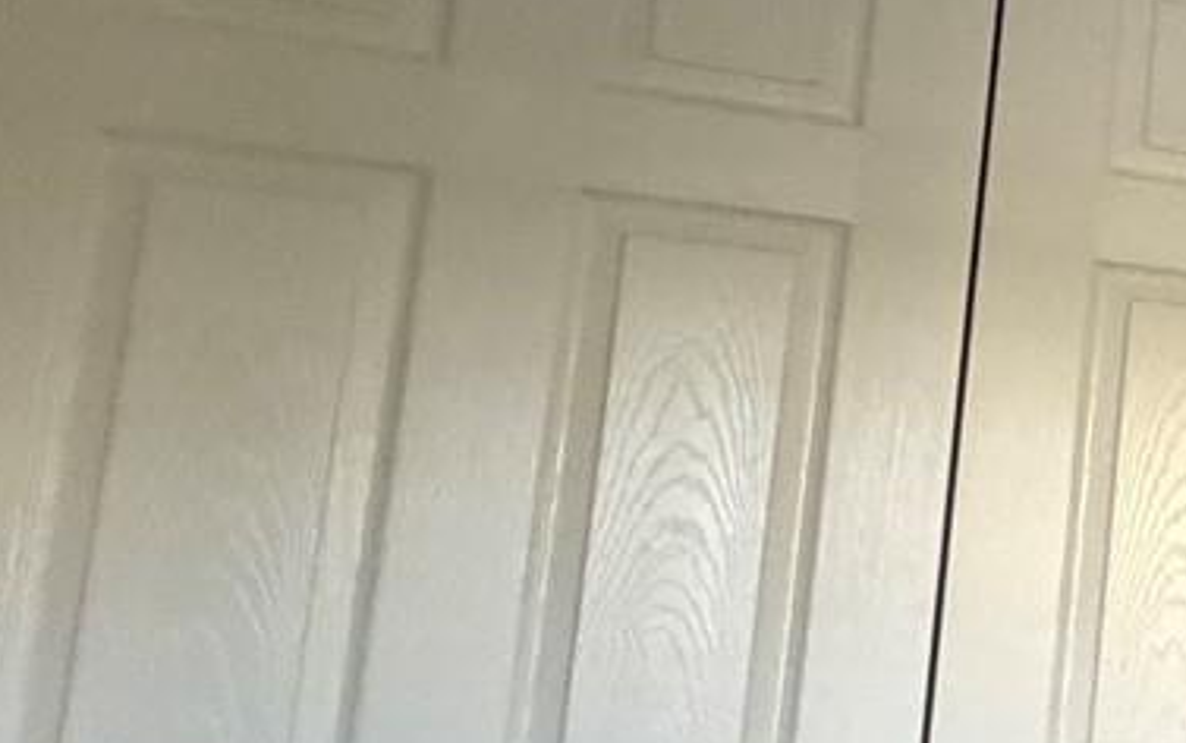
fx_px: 2037
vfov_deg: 20.6
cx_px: 2394
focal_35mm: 63
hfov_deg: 18.9
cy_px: 403
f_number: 2.2
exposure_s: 1/66
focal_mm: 2.22
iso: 320
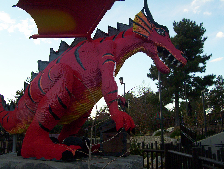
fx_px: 279
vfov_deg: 33.7
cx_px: 112
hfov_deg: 43.8
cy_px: 84
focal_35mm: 43
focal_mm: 5.77
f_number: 2.73
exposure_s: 1/188
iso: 100
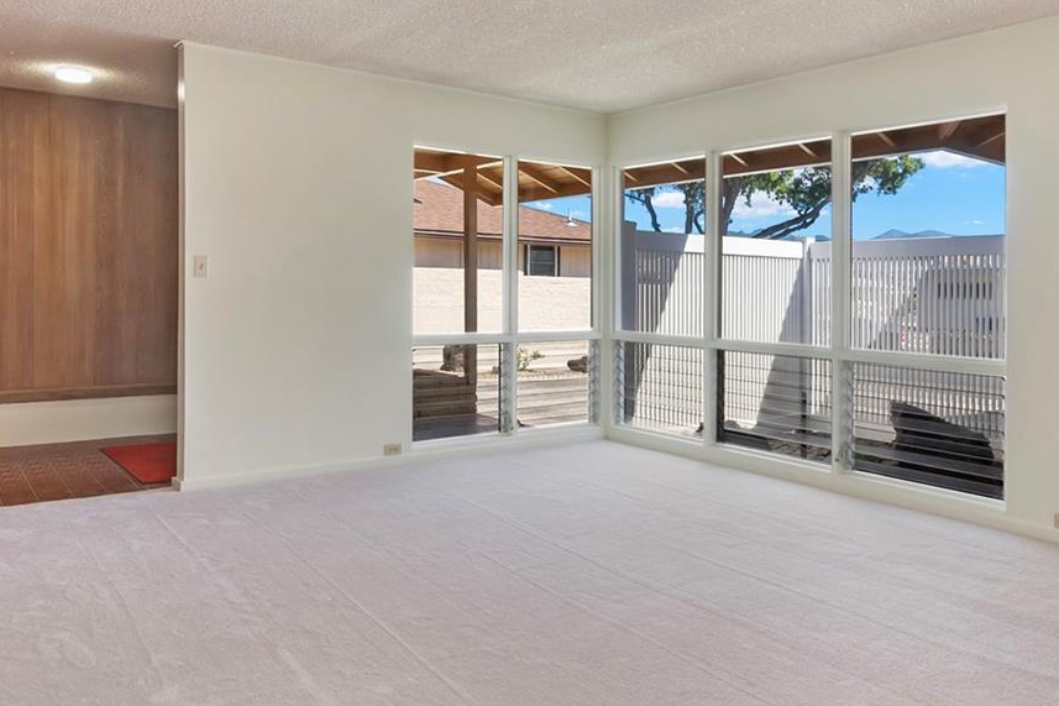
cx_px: 571
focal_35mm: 28
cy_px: 289
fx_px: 823
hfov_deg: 65.4
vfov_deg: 46.2
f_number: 8
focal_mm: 10
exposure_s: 1/1600
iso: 320
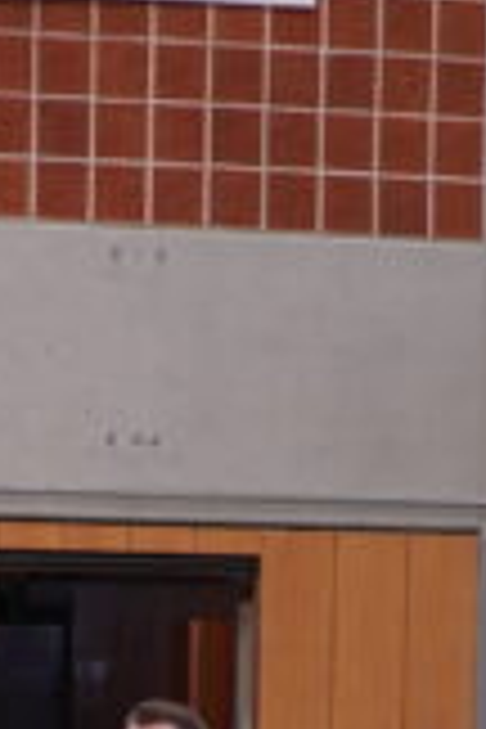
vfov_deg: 7.4
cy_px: 1046
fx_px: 5528
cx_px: -817
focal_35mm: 273
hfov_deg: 4.9
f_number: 4
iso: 800
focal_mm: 40
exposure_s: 1/160
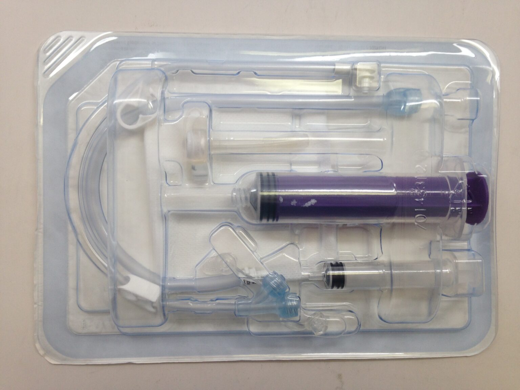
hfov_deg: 55.4
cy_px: 195
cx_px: 260
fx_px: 496
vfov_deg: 42.9
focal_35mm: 33
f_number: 2.4
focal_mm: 4.12
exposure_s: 1/60
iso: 50
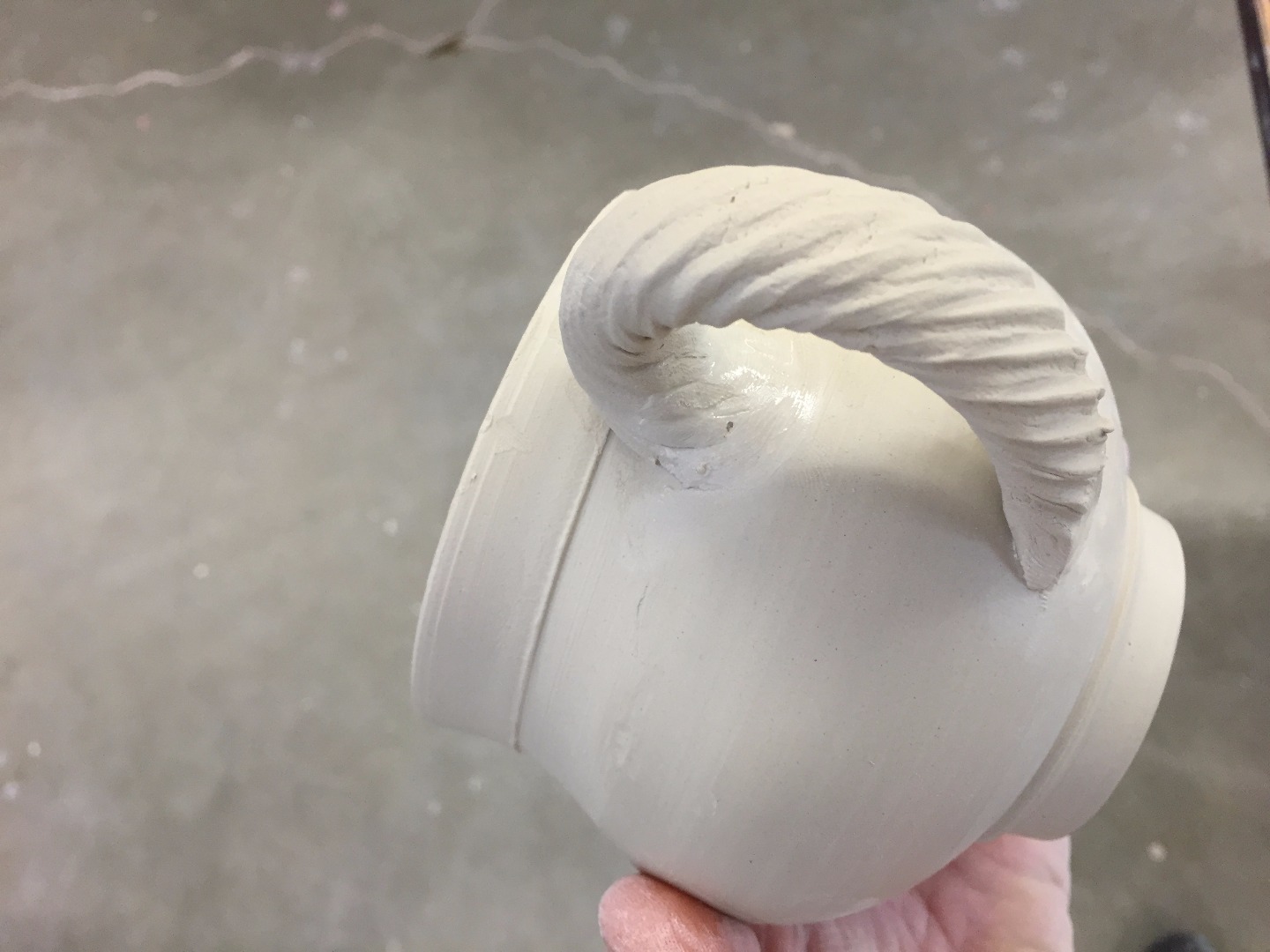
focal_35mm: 29
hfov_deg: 61.7
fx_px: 1064
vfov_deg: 48.2
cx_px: 635
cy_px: 476
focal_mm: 4.15
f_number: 2.2
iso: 40
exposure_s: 1/30
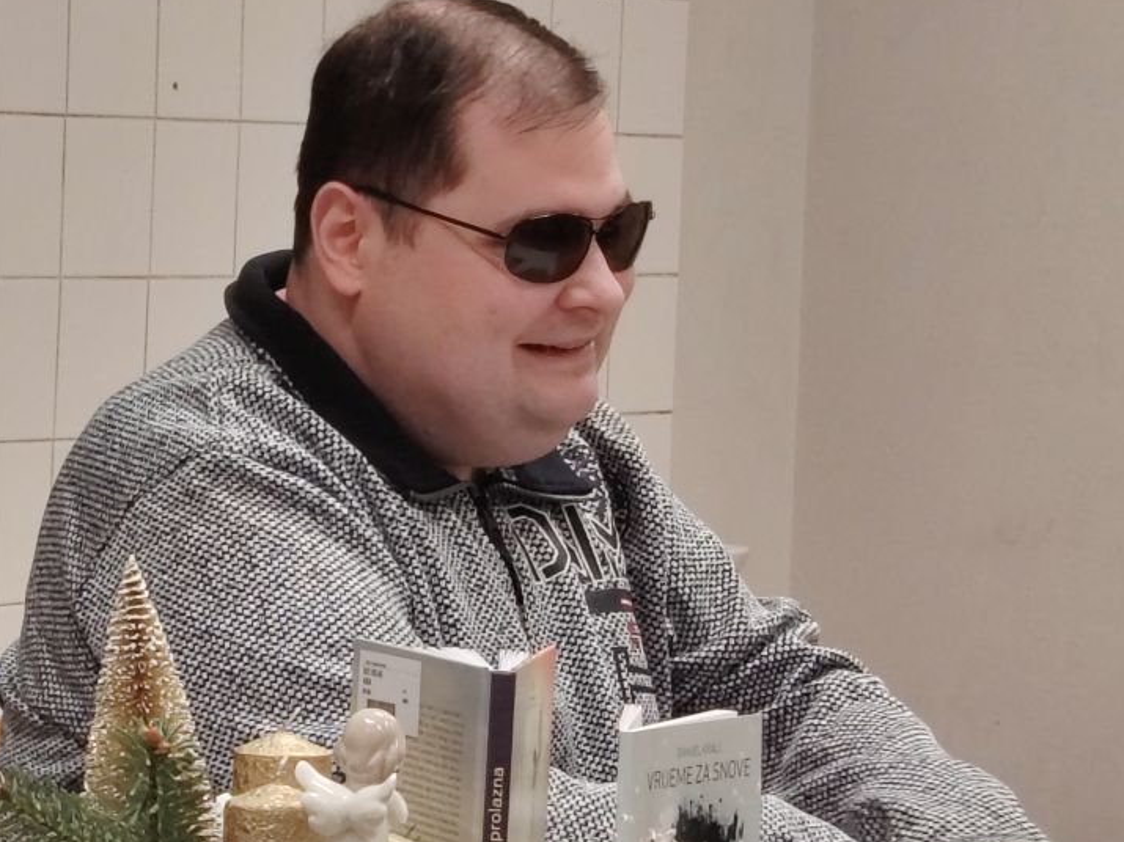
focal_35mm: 188
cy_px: 534
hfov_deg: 10.5
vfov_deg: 7.9
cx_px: 560
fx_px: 6103
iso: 422
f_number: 1.75
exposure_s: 1/33.3
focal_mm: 5.25
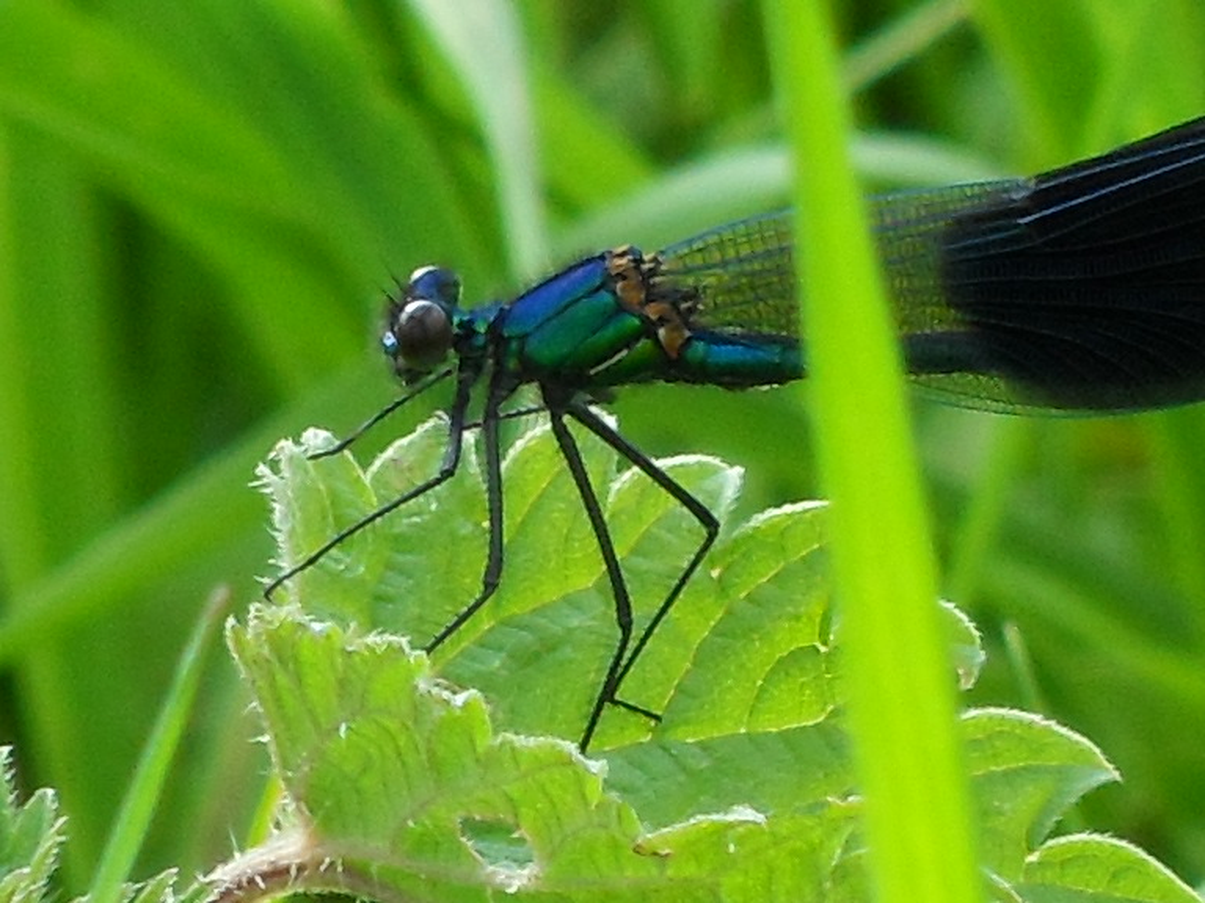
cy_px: 452
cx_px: 602
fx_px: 6092
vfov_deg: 8.5
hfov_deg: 11.3
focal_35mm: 175
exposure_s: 1/90
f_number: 5.5
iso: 160
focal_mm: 31.5
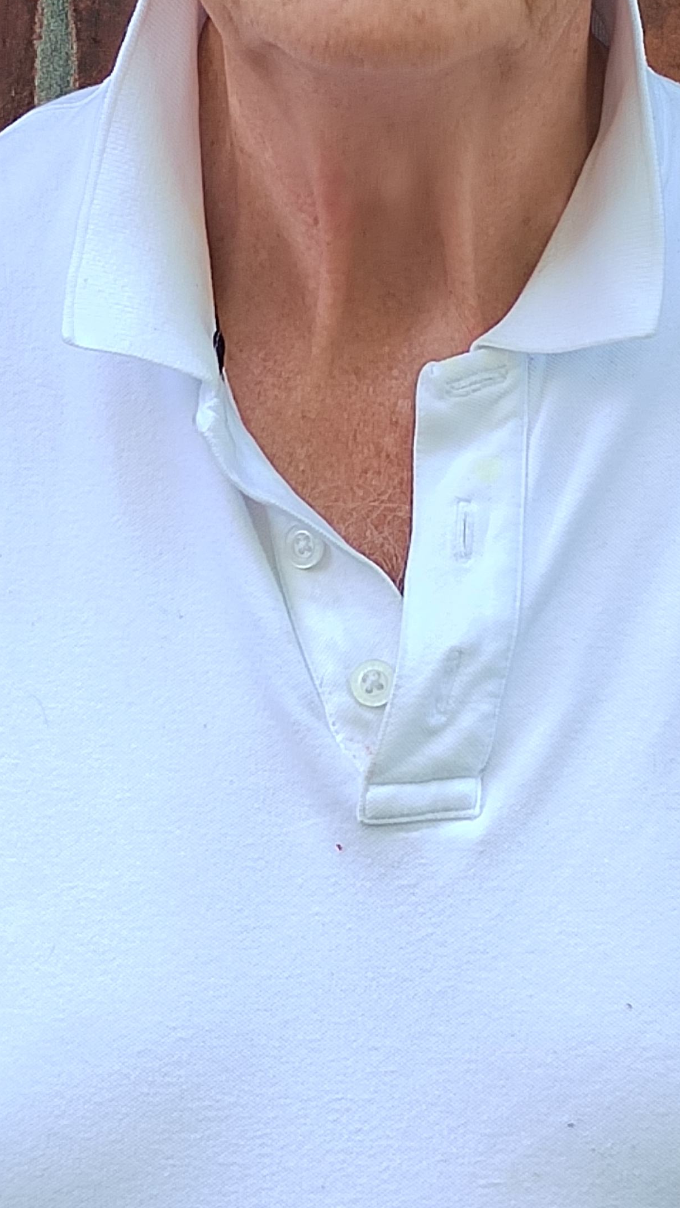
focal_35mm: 116
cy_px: 149
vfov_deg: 18.2
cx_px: 449
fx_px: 3718
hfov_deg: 10.4
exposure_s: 1/100
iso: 434
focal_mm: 5.52
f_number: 1.9
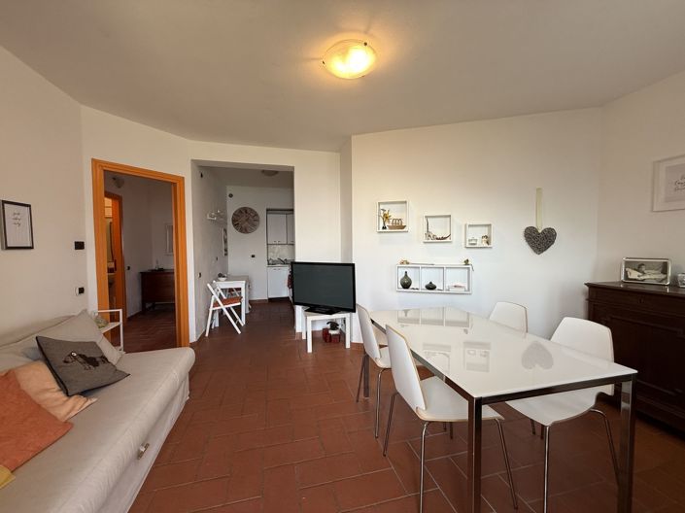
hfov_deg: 102.1
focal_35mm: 14
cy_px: 256
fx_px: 277
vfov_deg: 85.6
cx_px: 342
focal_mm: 2.22
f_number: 2.2
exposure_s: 1/99
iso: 125
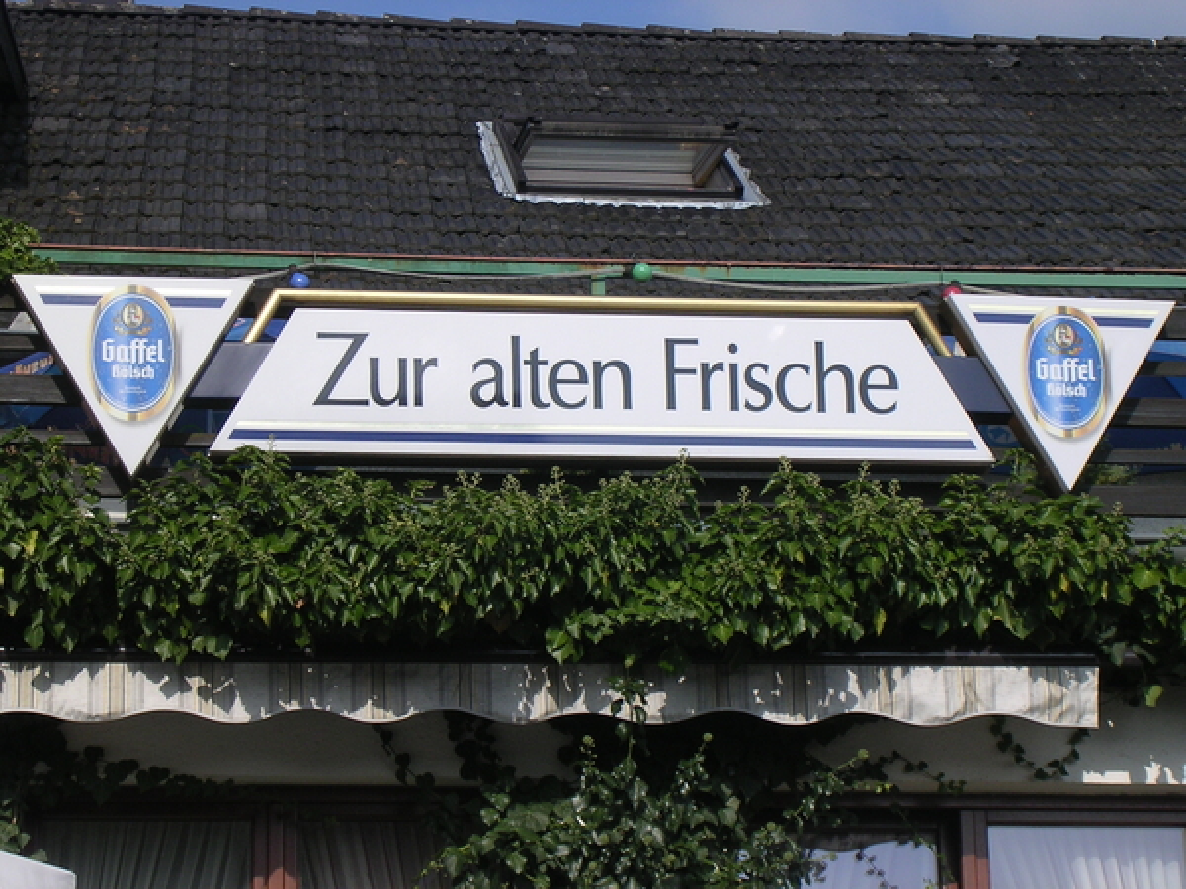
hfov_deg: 17.1
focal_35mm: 115
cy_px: 444
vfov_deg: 12.9
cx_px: 593
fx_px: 3940
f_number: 4.9
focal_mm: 17.4
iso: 100
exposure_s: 1/503
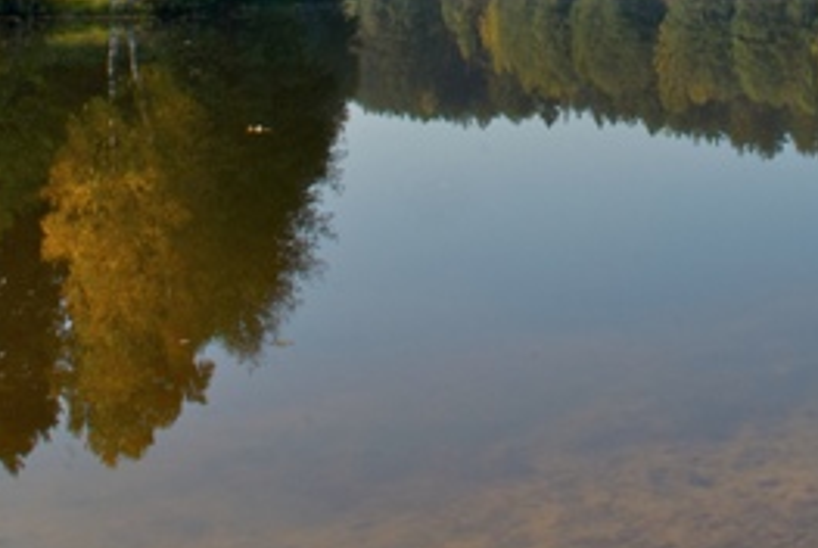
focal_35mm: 82
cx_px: 594
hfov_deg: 24.5
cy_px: -241
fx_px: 1865
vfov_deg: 15.6
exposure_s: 1/25
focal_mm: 18
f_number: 22
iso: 100
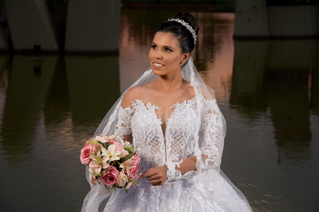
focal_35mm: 116
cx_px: 159
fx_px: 1023
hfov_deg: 17.7
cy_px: 107
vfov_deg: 11.9
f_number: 6.3
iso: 500
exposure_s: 1/200
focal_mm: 75
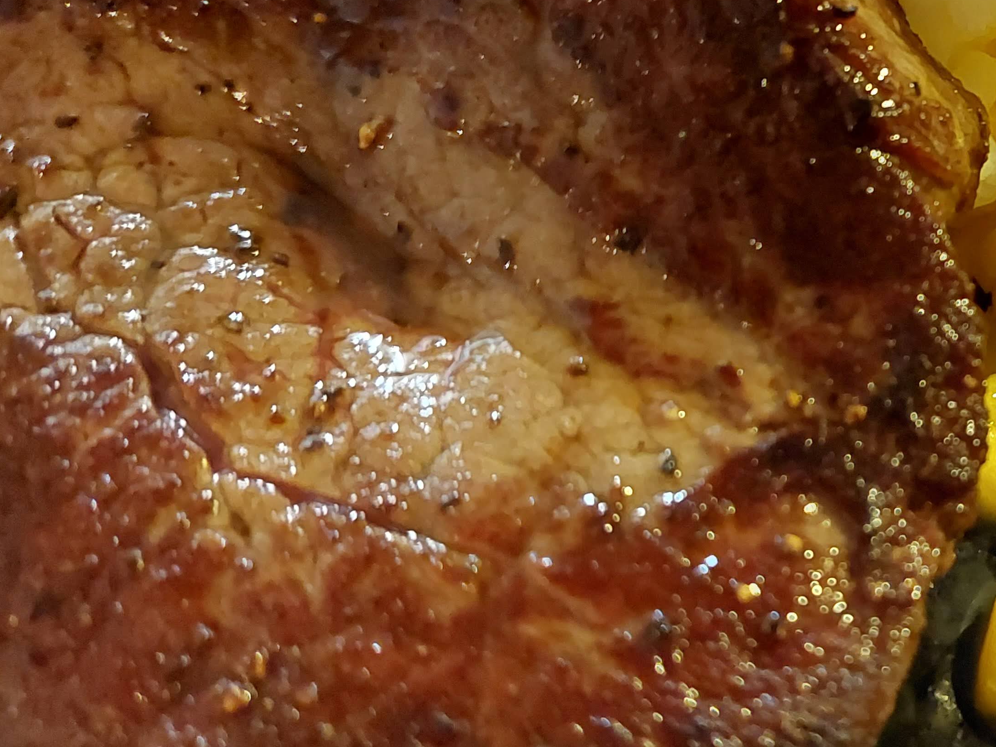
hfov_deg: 34.0
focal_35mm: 51
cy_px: 282
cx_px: 1006
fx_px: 1467
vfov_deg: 28.5
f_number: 1.8
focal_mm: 5.23
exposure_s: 1/25
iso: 800
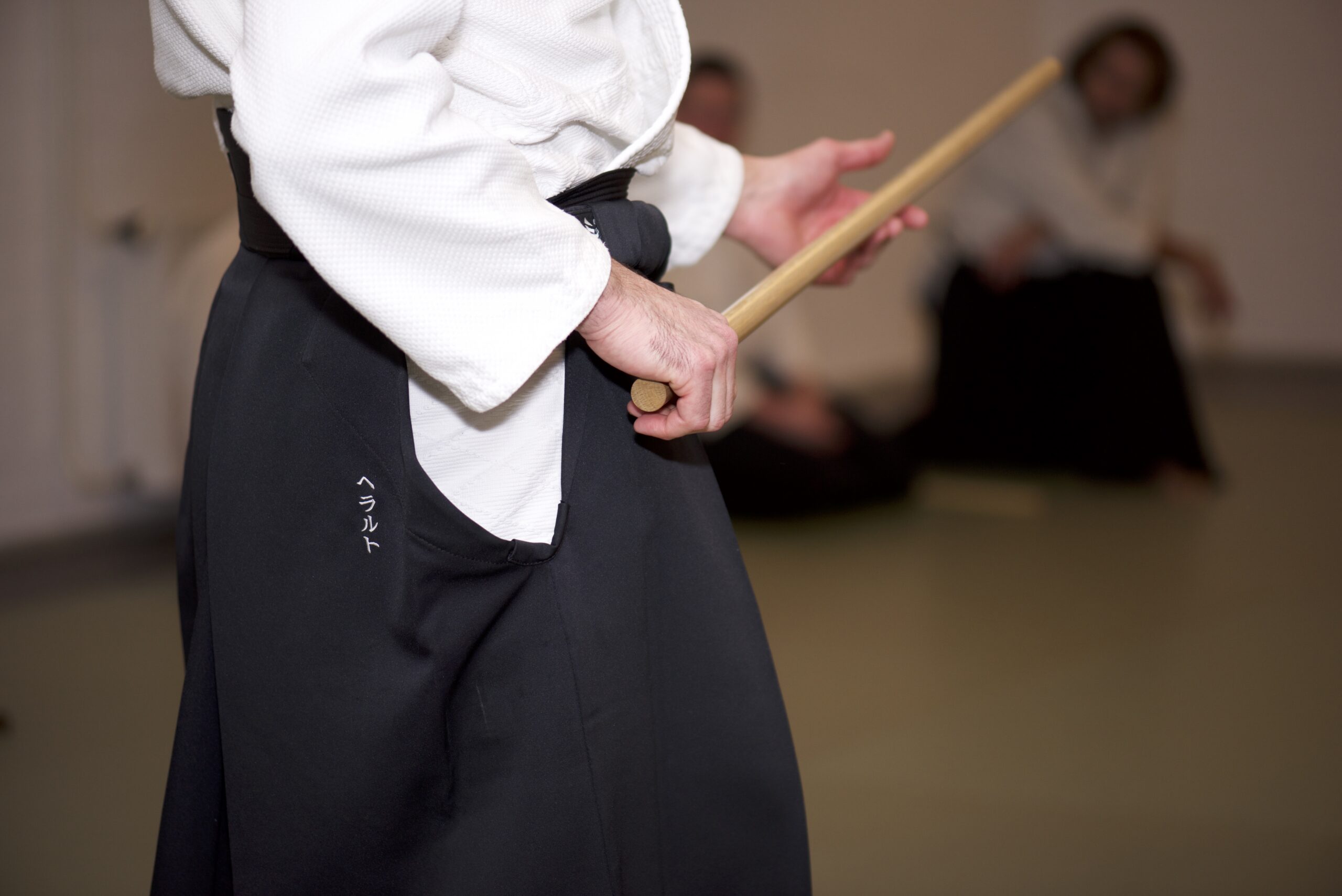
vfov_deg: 13.1
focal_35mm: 105
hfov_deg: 19.4
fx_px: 3916
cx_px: 671
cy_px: 448
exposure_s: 1/250
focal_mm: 105
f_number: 3.2
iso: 400
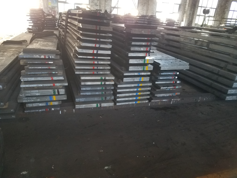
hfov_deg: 67.3
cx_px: 118
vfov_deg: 53.1
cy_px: 89
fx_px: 178
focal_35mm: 26
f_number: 1.7
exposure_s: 1/25
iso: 160
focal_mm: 4.2
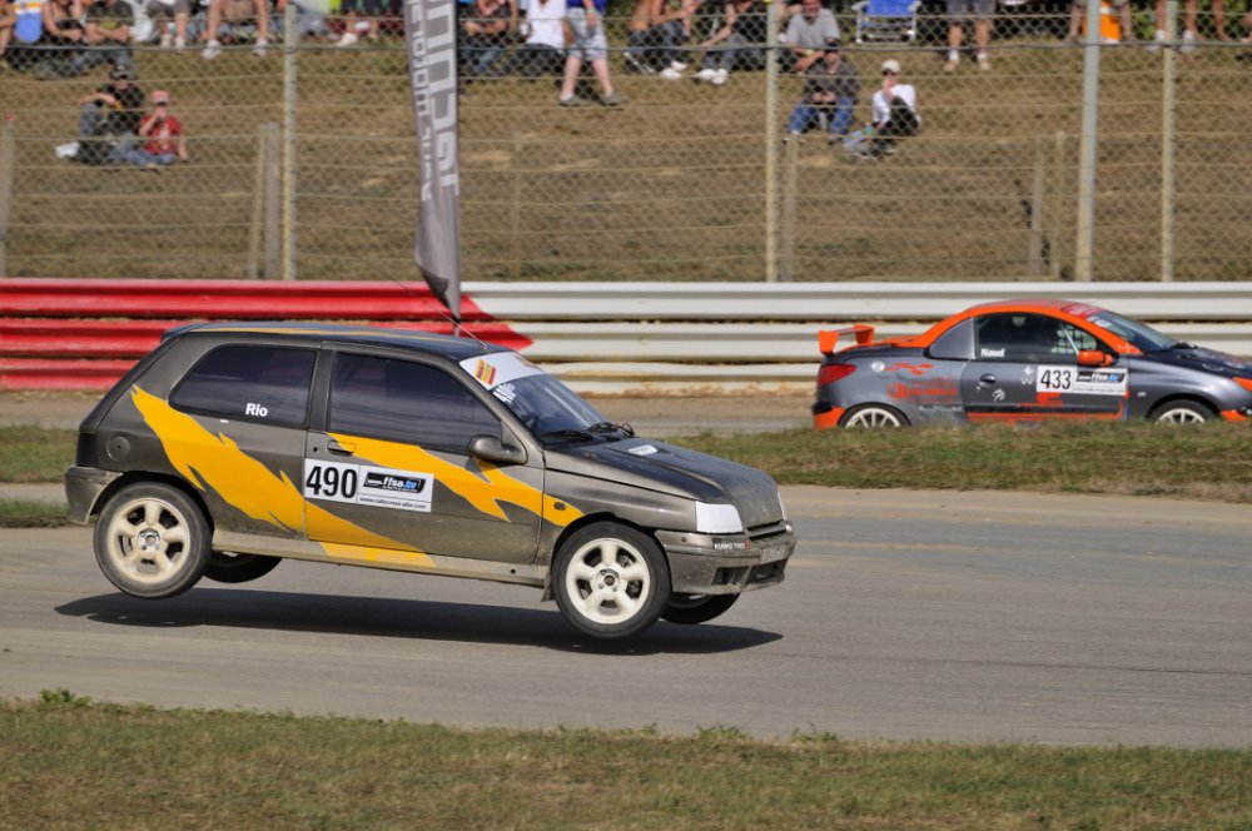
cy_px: 416
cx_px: 626
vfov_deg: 3.0
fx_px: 15630
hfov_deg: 4.6
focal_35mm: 450
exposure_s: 1/1000
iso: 200
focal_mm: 300
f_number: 6.3
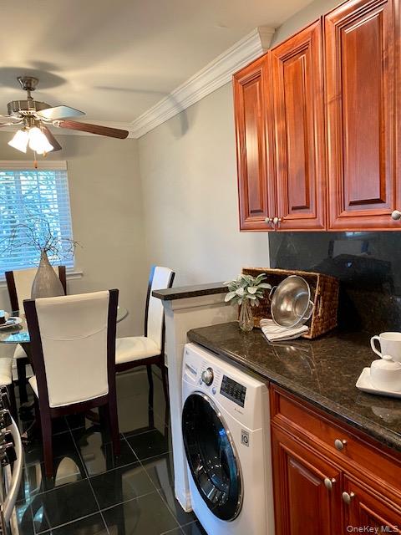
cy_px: 268
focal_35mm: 26
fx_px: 402
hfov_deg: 53.1
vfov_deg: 67.3
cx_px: 200
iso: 200
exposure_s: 1/60
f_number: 1.8
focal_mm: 4.25
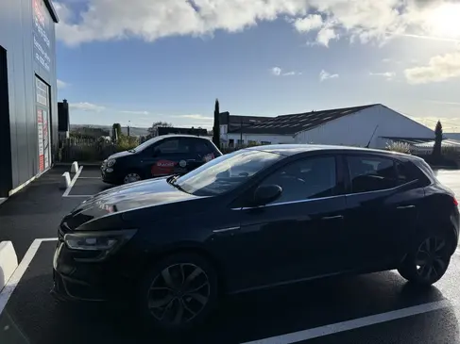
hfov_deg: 71.6
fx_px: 319
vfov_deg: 56.8
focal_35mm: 24
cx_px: 230
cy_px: 172
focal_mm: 6.76
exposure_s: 1/6173
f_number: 1.78
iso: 80
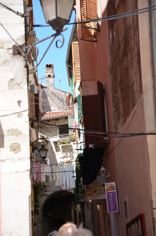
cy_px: 118
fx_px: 783
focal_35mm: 120
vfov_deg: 17.1
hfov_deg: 11.4
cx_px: 78
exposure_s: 1/200
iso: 125
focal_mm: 80
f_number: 5.3
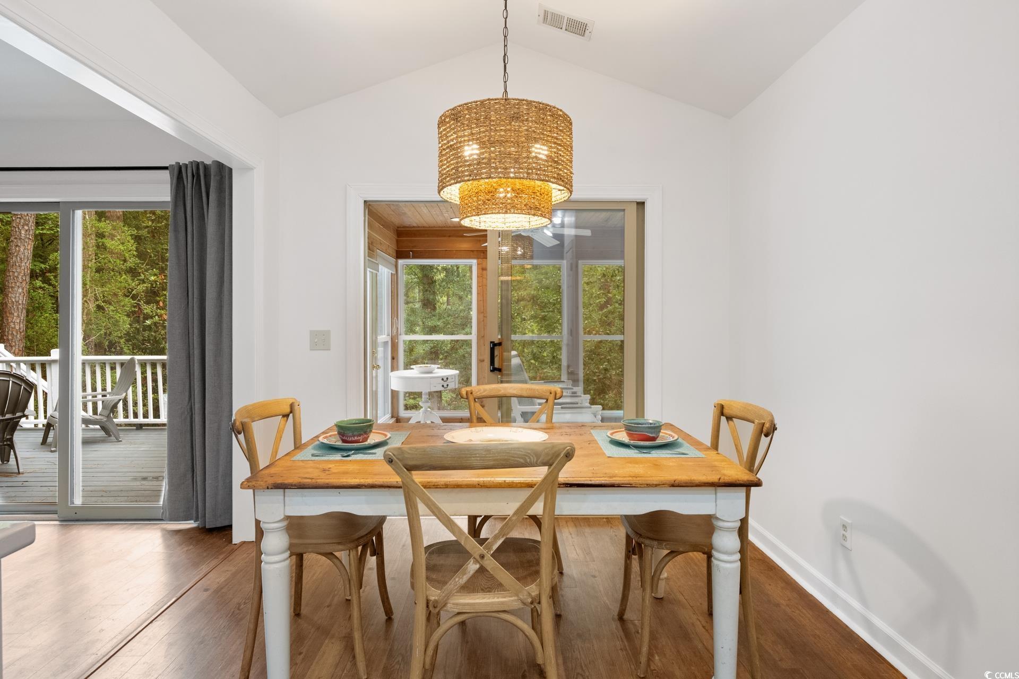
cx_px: 510
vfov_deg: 63.2
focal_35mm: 20
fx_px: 552
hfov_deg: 85.4
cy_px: 340
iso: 11400
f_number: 9
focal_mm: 19.5
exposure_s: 1/20
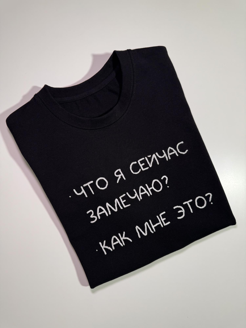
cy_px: 164
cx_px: 123
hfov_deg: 56.8
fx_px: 227
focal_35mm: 24
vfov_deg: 71.6
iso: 125
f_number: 1.78
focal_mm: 6.76
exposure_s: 1/100
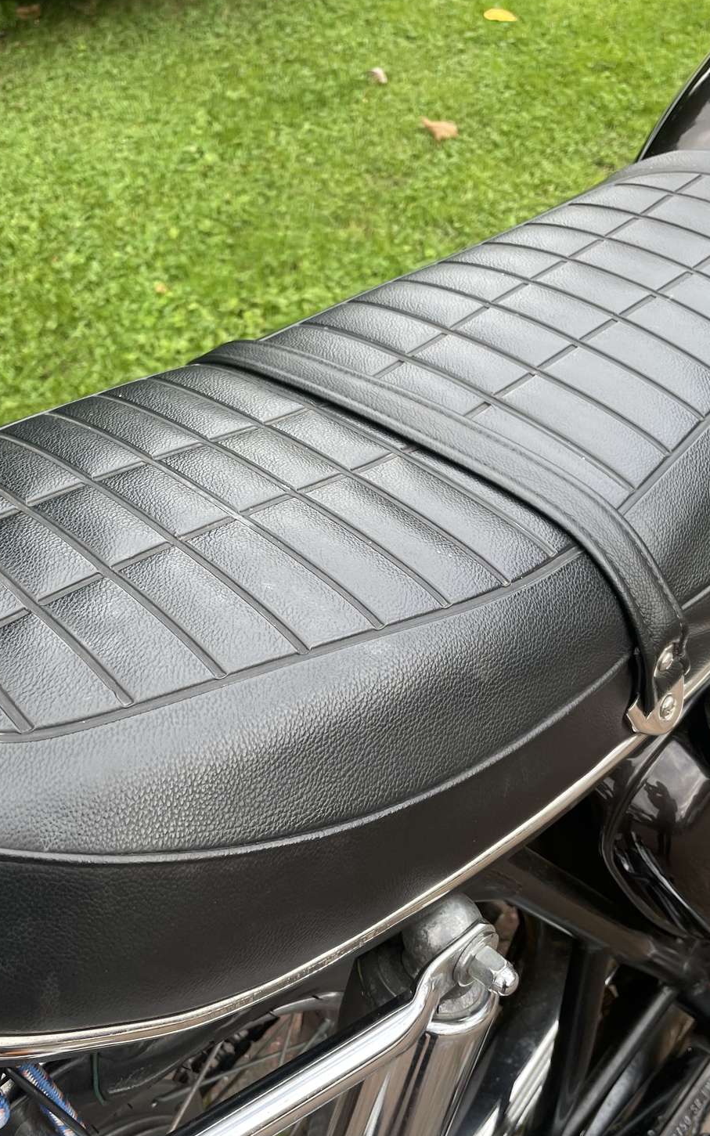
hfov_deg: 33.4
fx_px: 1176
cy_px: 577
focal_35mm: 38
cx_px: 259
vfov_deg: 51.5
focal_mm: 4.2
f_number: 1.6
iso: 32
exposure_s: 1/168
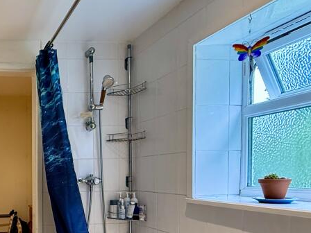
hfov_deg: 46.3
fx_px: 287
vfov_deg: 42.4
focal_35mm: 32
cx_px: -8
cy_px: 183
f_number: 2.2
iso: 250
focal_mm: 2.22
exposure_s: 1/50
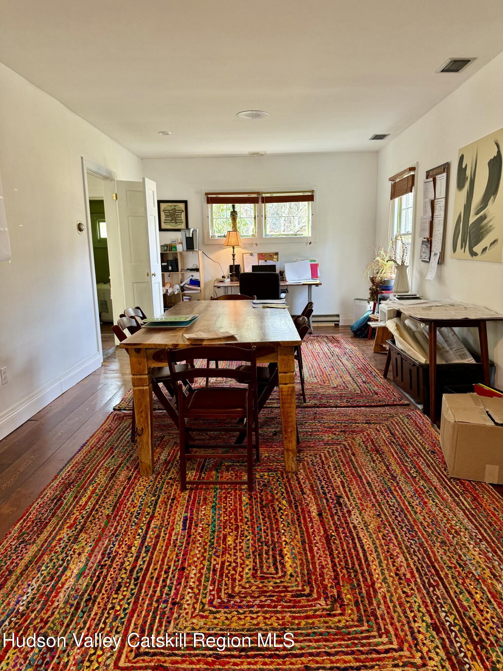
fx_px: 465
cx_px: 252
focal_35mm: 24
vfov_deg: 71.6
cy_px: 336
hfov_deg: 56.8
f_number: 1.78
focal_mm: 6.76
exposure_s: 1/60
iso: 125
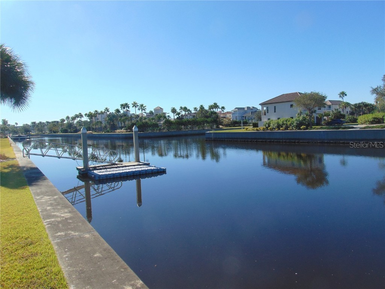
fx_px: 278
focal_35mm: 25
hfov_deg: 69.4
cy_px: 144
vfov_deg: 54.9
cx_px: 192
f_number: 7.7
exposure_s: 1/250
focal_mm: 4.5
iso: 80
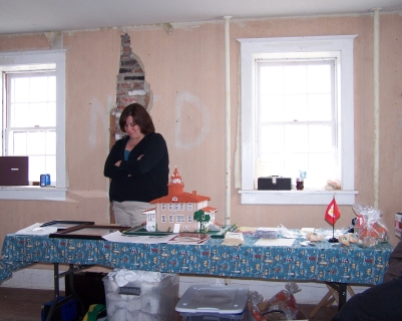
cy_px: 160
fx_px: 475
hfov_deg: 45.8
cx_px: 189
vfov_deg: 37.3
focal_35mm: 40
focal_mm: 6.3
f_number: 2.8
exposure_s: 1/60
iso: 140
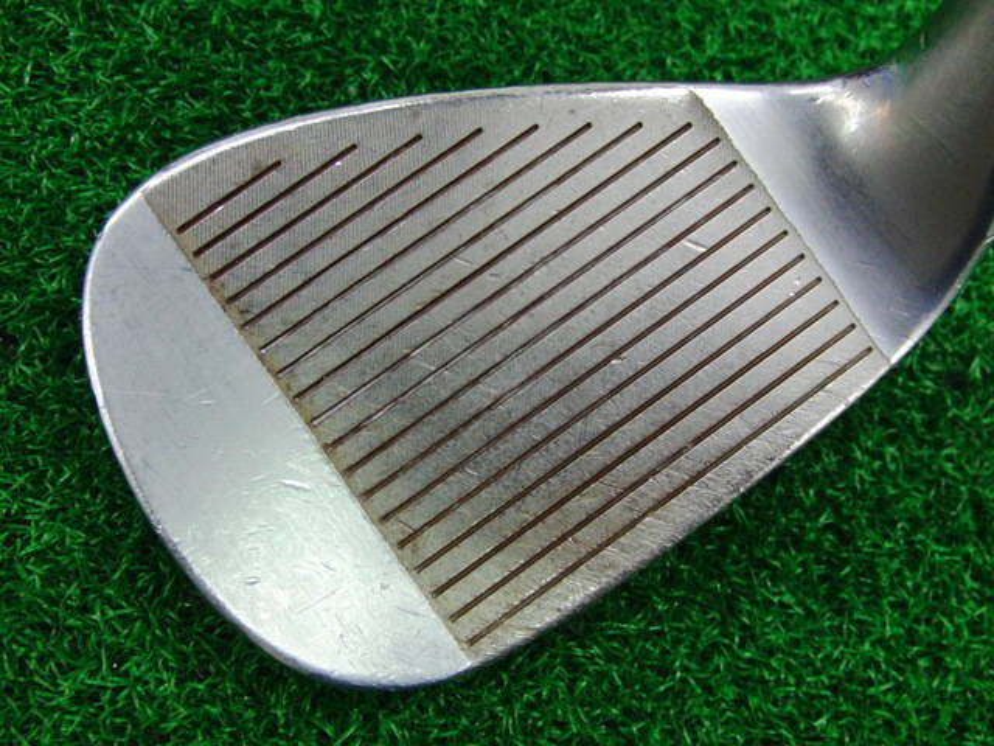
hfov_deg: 50.1
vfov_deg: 38.7
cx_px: 497
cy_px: 373
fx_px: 1062
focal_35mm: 37
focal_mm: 6.42
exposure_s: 1/40
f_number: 3.6
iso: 400
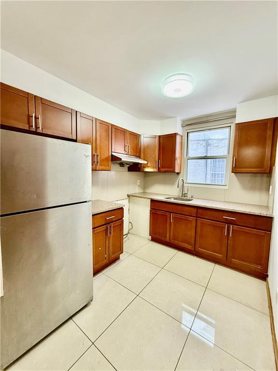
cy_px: 186
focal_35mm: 14
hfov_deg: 85.7
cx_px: 139
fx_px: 150
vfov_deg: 102.1
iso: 400
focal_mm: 2.22
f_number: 2.2
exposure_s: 1/60
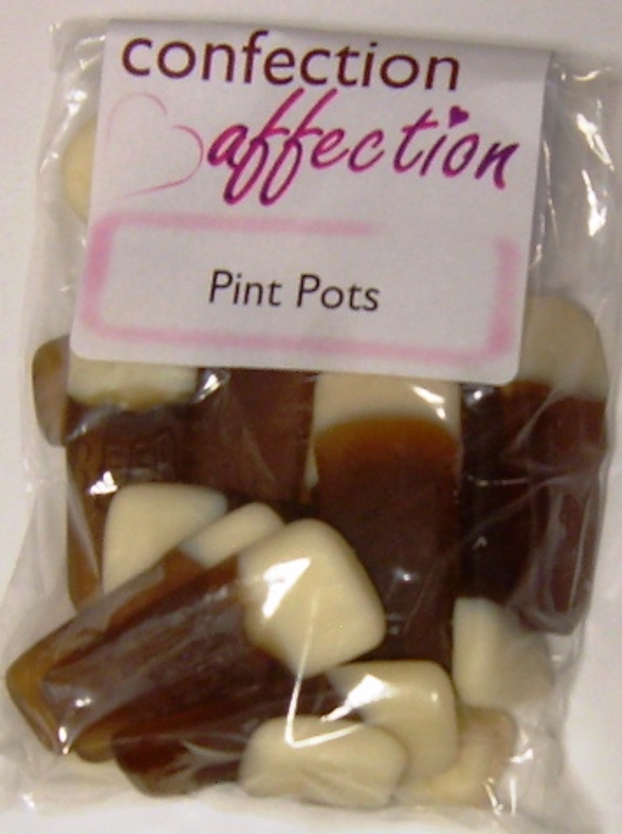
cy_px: 417
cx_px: 311
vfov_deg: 52.7
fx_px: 842
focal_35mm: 35
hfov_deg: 40.6
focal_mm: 7.4
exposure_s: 1/30
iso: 82
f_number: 2.8
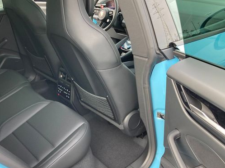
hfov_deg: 51.4
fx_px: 234
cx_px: 111
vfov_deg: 39.6
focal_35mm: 36
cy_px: 86
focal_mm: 3.99
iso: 50
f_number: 1.8
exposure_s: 1/120
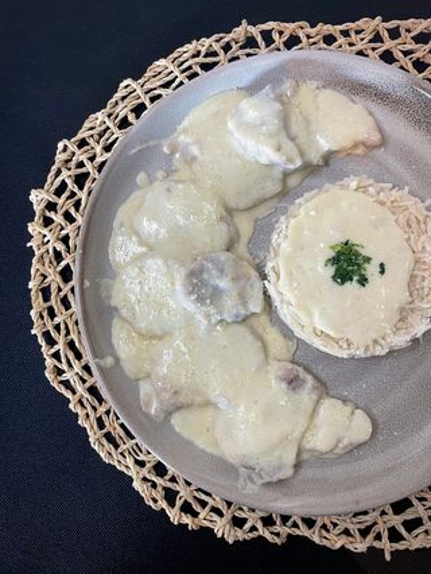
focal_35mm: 26
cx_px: 216
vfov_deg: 67.3
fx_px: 431
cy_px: 287
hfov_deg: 53.1
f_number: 1.6
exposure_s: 1/50
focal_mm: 4.2
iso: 125
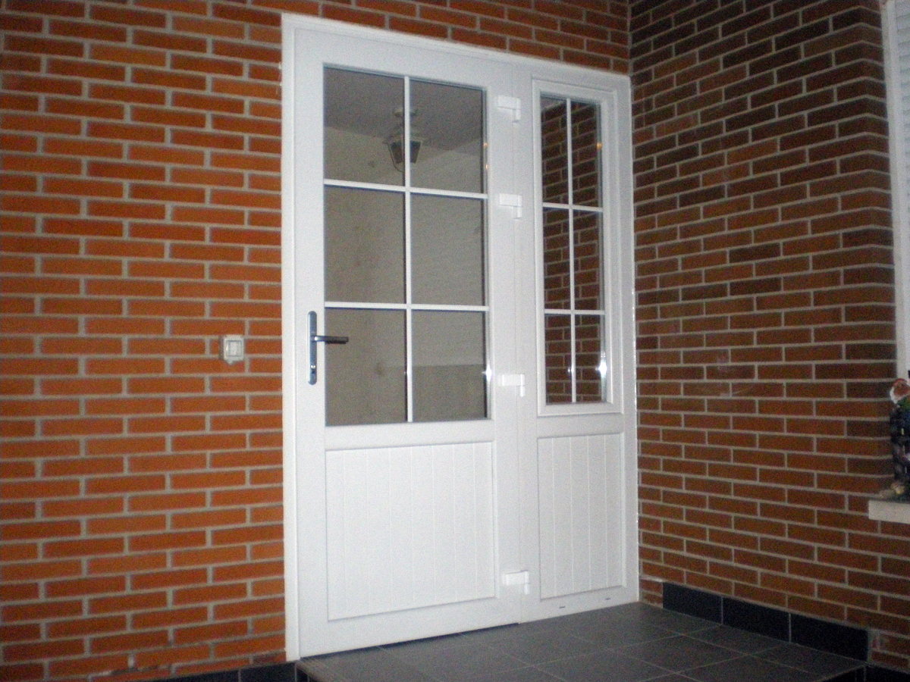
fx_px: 946
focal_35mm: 36
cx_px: 455
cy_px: 341
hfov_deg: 51.4
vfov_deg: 39.7
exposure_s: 1/50
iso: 800
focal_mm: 6.3
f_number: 3.1
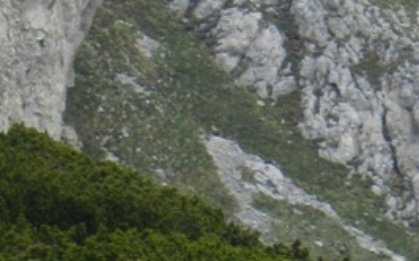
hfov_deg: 2.2
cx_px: -137
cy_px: -176
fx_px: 11140
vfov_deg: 1.3
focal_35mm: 976
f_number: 5.1
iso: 160
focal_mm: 42.4
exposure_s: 1/500
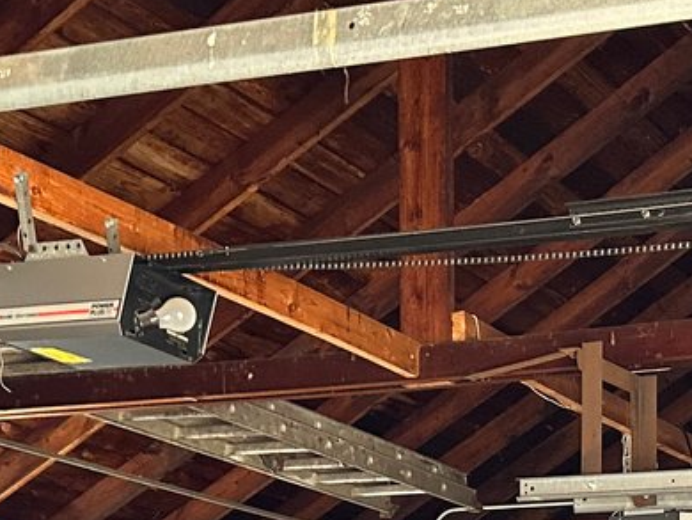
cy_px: 817
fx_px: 1860
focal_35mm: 93
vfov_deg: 14.6
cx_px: 672
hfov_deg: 20.5
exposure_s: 1/60
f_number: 1.78
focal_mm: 6.86
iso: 400
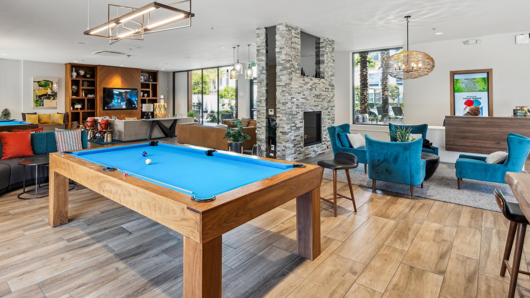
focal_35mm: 20
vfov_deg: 54.8
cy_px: 101
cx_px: 225
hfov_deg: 86.0
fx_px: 281
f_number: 11
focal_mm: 16
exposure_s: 1/4
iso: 200
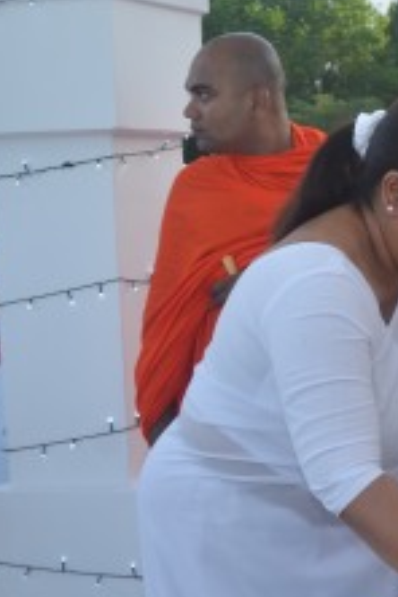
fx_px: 1741
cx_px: 575
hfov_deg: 12.5
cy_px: 335
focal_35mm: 105
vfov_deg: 19.4
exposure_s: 1/160
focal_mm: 26
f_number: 7.1
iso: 200
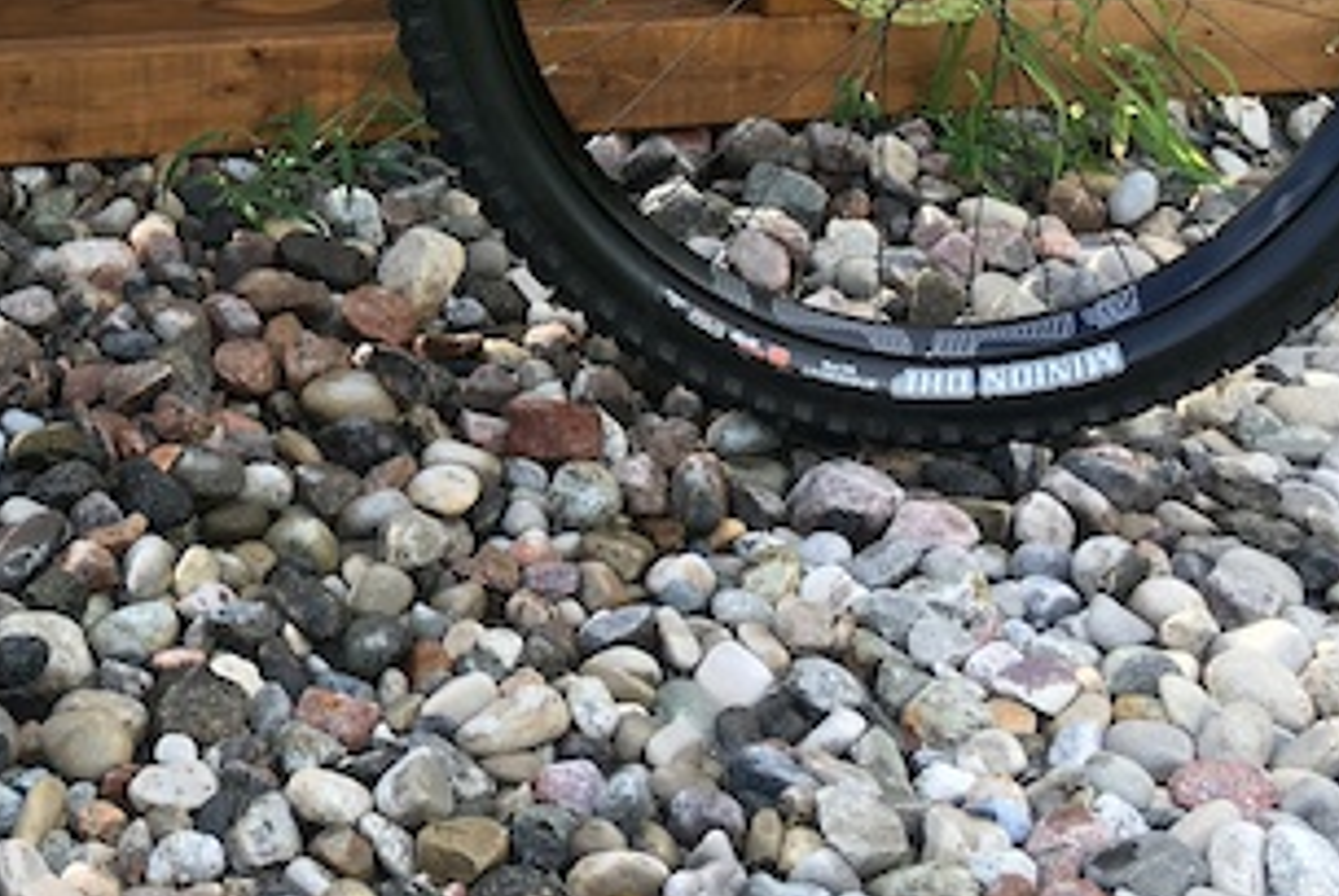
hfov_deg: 24.6
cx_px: 53
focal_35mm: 79
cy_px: -334
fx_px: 2941
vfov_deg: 16.2
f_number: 2.2
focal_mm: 4.15
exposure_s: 1/125
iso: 25
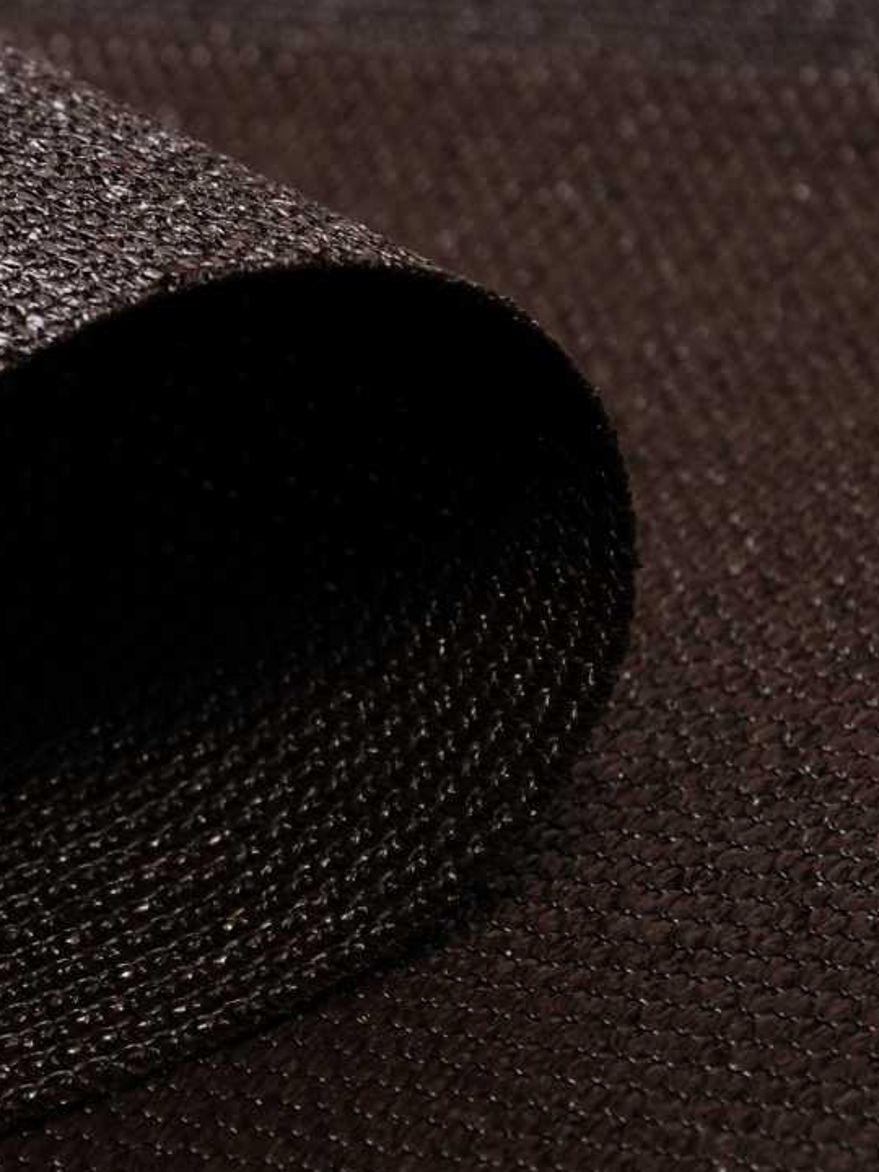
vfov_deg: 6.3
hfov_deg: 4.7
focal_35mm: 315
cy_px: 571
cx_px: 119
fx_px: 10665
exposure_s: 1/80
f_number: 11
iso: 200
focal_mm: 105
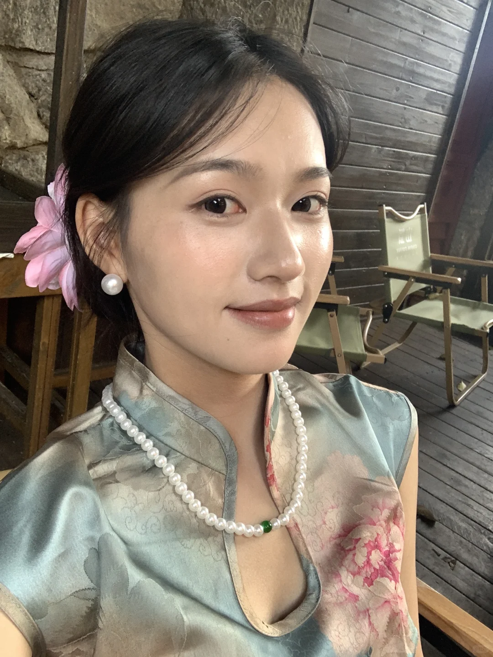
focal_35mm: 32
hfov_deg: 44.2
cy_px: 328
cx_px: 246
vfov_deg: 56.8
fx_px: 608
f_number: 2.2
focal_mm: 2.87
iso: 125
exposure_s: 1/60
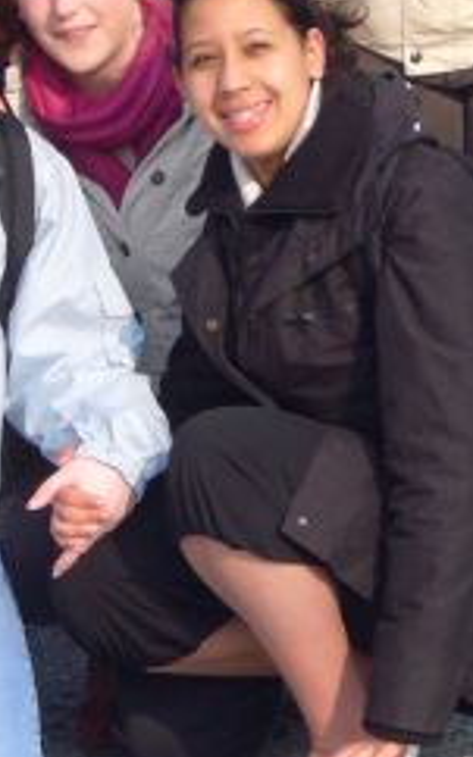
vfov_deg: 7.3
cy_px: 407
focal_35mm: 286
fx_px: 5906
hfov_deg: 4.6
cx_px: 423
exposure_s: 1/250
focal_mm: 16.8
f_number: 5.6
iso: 80
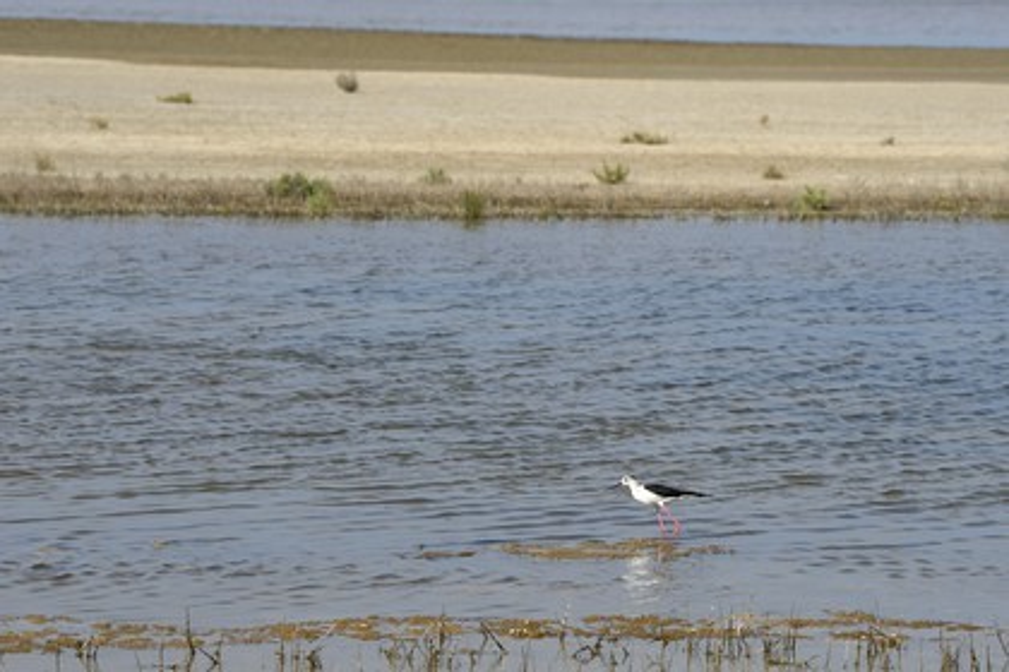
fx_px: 5605
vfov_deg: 6.9
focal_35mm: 200
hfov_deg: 10.3
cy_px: 336
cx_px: 504
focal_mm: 200
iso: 200
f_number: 8
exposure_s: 1/640
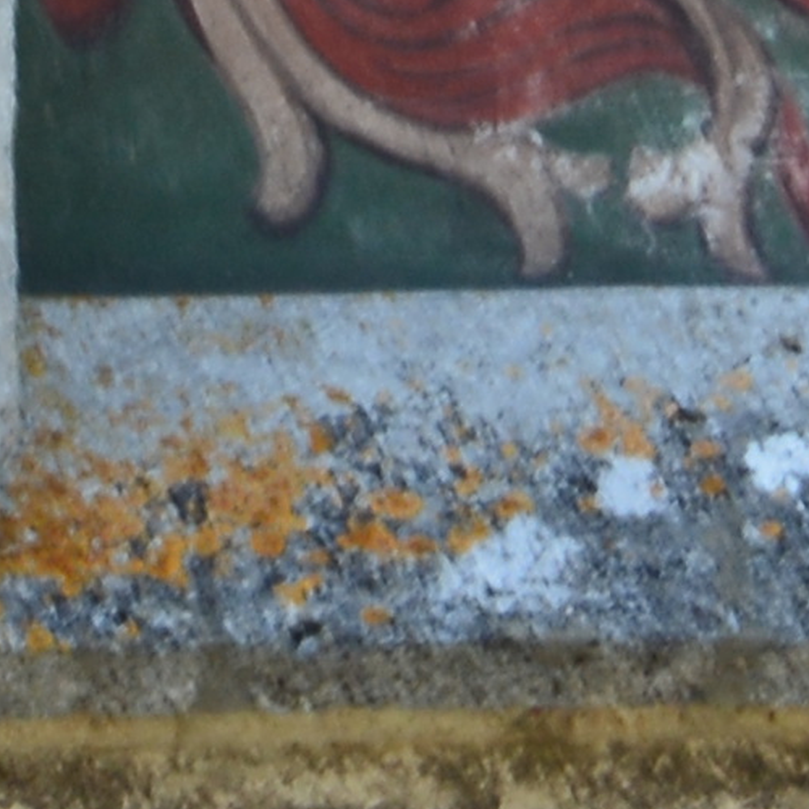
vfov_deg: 1.1
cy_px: -1911
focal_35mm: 1606
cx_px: -147
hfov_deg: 1.1
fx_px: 42467
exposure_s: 1/100
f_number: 11
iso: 200
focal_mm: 105
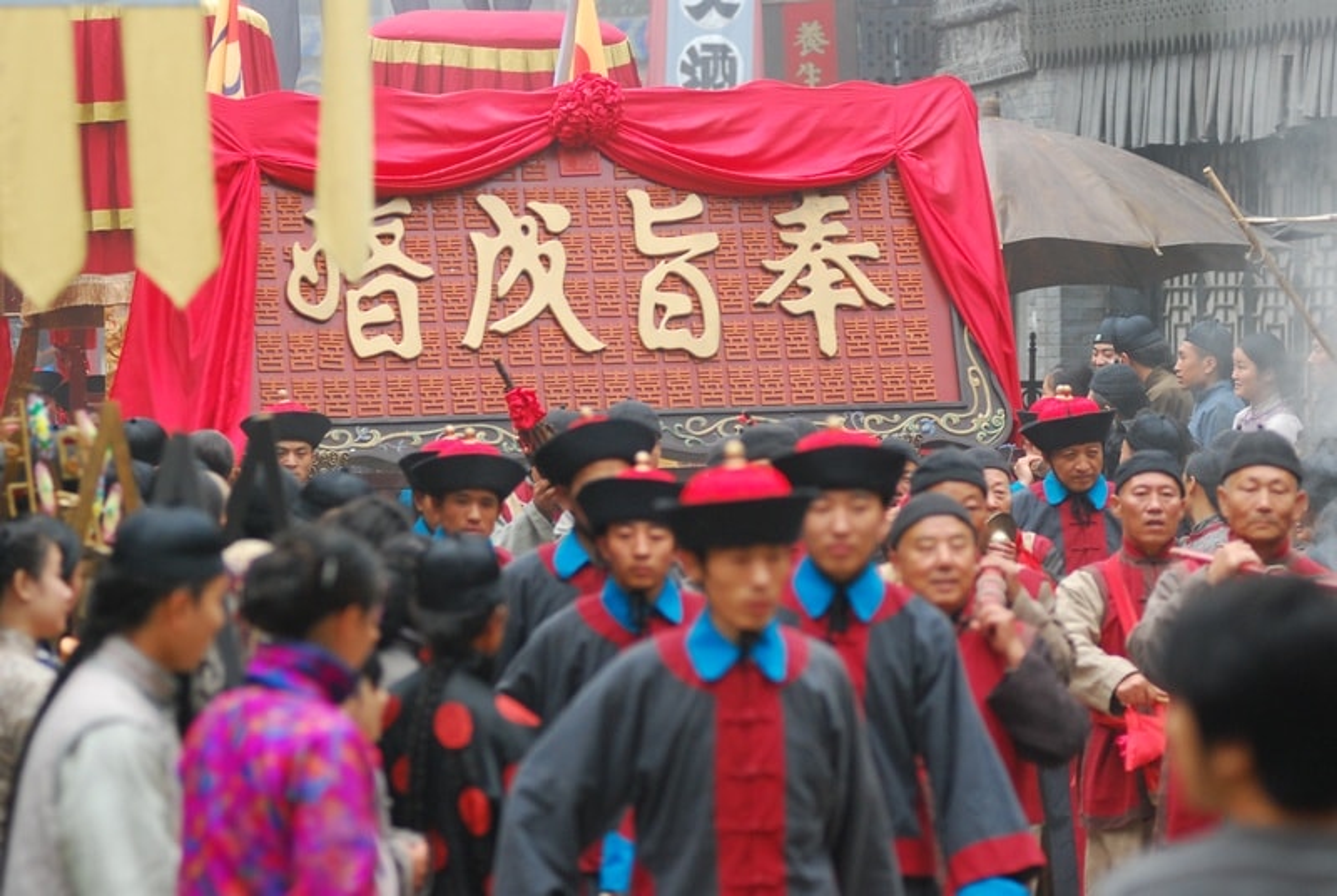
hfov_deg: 11.4
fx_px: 6695
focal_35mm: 180
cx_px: 668
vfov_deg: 7.7
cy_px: 448
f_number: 3.2
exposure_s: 1/320
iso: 640
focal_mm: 120
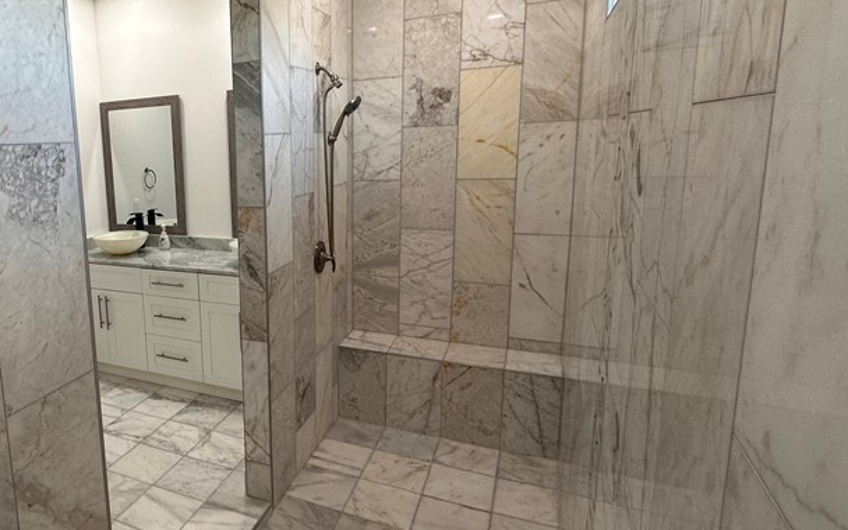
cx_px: 197
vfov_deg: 49.2
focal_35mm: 25
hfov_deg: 67.2
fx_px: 578
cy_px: 245
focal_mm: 2.22
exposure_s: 1/120
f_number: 2.2
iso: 100
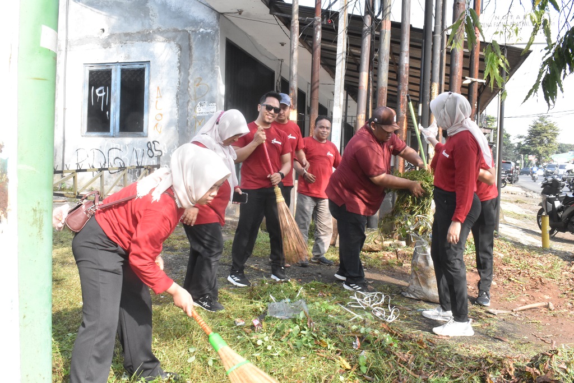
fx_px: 502
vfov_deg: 41.7
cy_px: 192
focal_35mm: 32
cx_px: 287
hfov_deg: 59.5
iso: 2500
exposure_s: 1/125
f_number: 22
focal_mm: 21
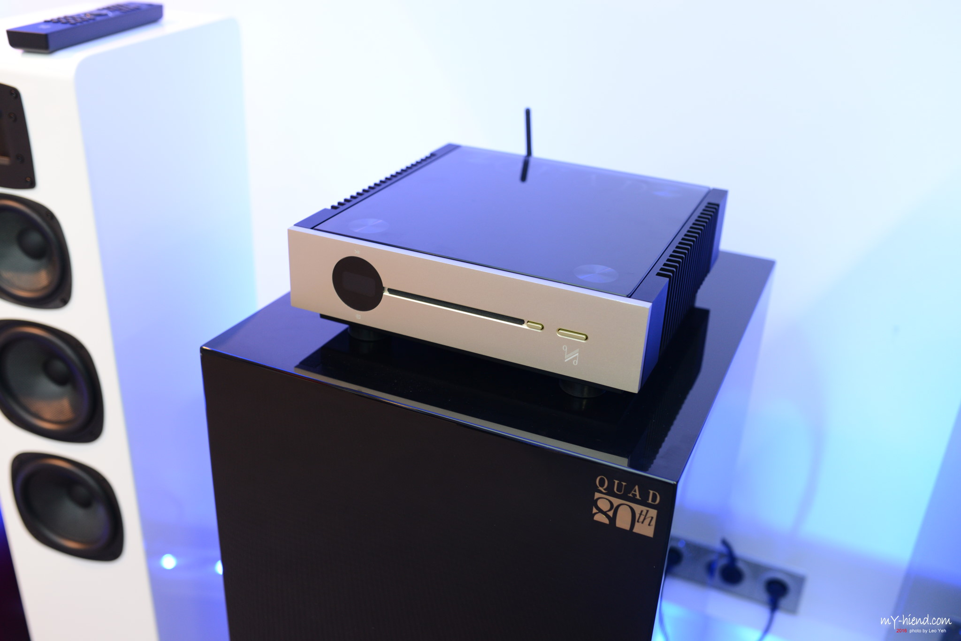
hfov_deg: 54.4
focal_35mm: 35
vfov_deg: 37.9
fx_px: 935
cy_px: 320
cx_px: 480
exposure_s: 1/50
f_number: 3.2
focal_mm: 35
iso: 640
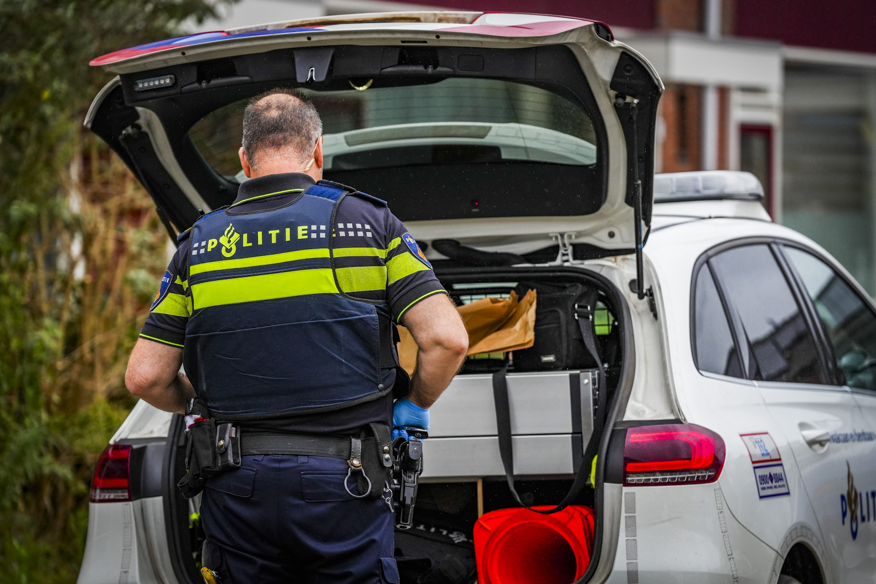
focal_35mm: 146
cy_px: 292
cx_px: 438
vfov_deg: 9.4
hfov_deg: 14.1
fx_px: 3552
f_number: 2.8
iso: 1000
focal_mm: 146
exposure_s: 1/800
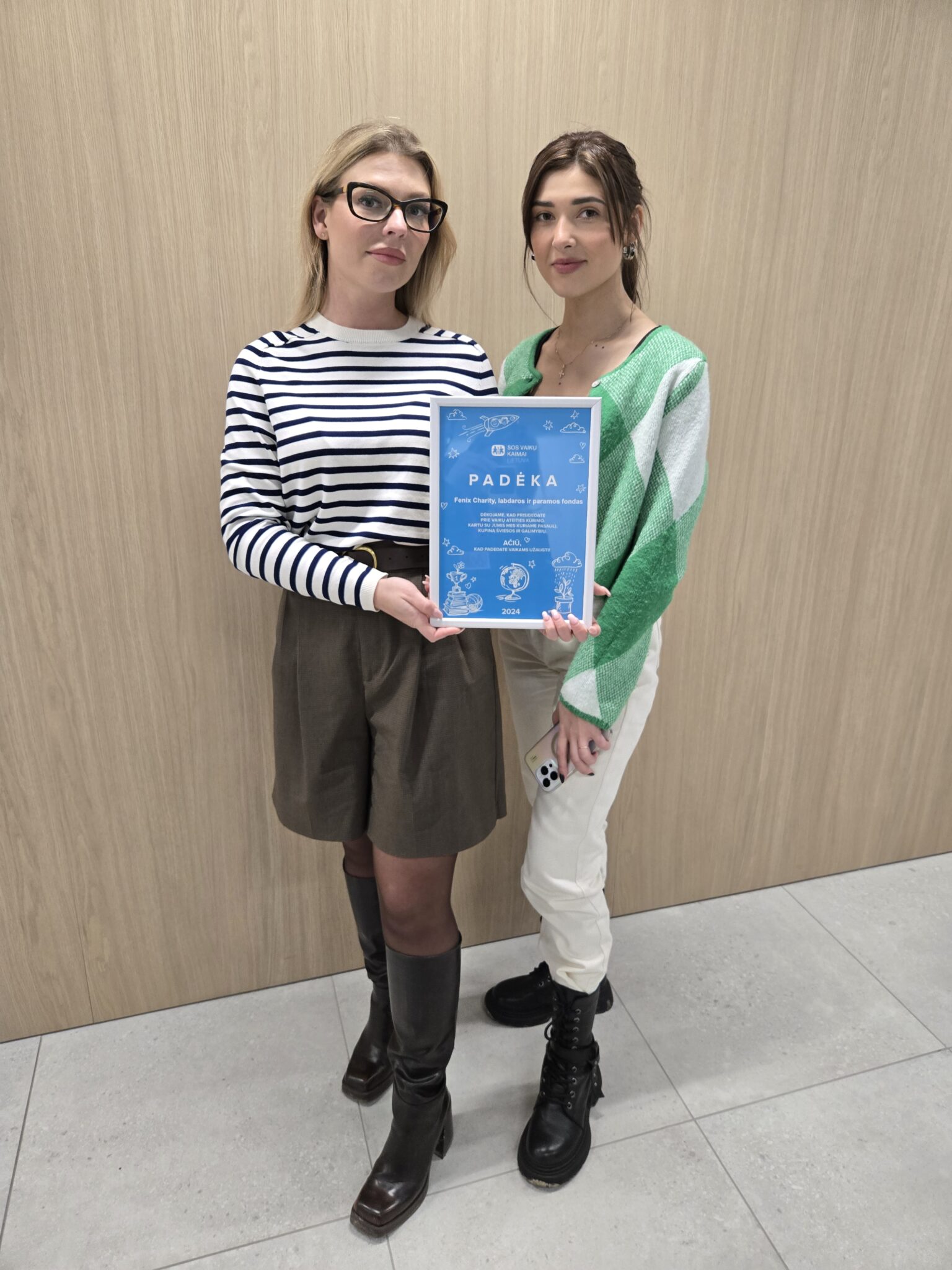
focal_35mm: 23
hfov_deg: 58.9
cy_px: 635
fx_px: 843
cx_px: 476
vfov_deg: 73.9
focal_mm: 5.4
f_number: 1.8
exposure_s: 1/100
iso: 400
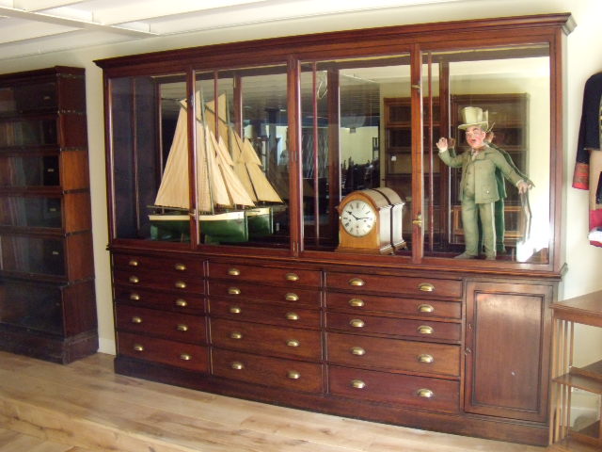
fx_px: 626
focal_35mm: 36
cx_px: 301
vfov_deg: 39.7
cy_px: 226
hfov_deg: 51.4
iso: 400
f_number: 3.6
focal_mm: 6.4
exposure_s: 1/30
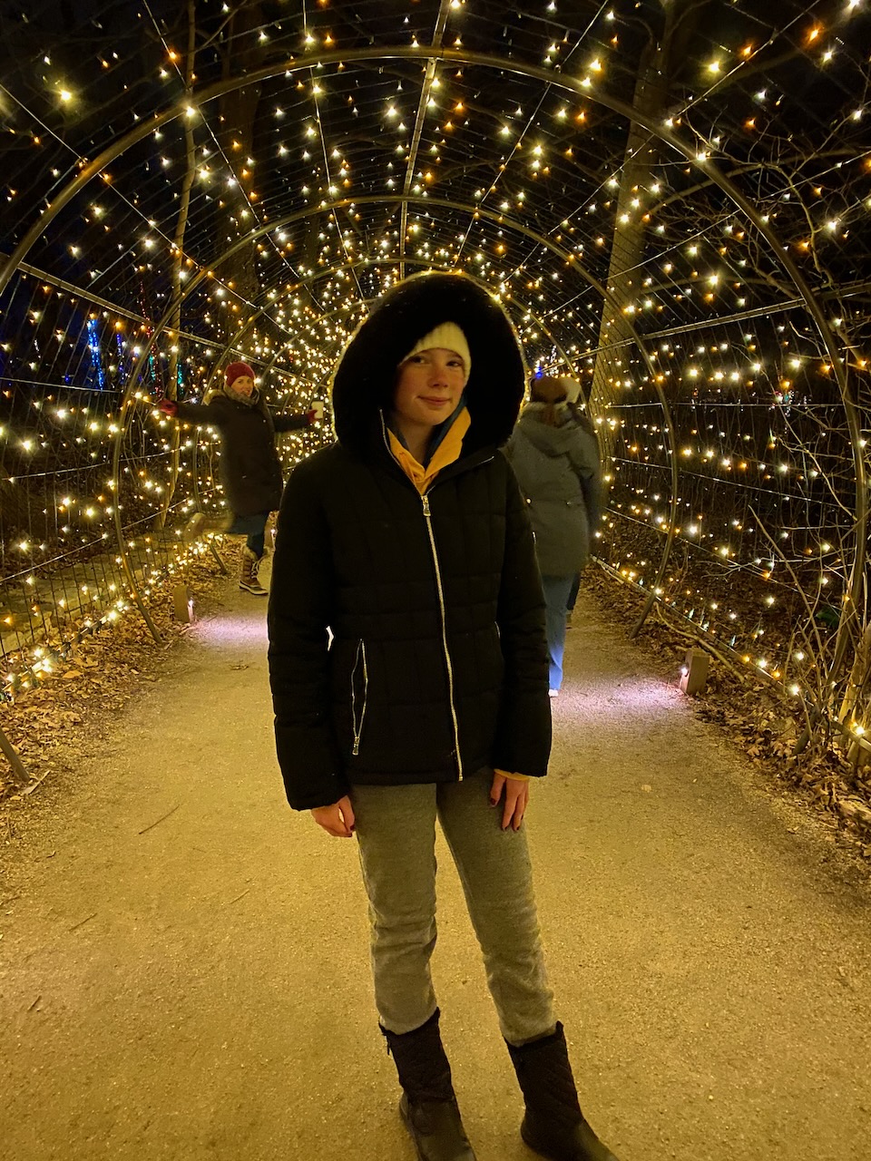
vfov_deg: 67.3
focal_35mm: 26
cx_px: 436
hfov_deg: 53.1
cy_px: 580
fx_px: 872
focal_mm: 4.25
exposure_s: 1/7
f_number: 1.8
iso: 800
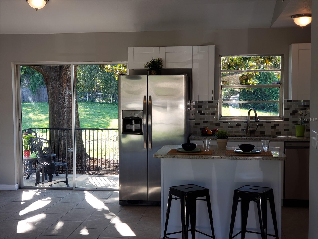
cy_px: 120
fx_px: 478
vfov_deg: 28.0
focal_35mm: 52
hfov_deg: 36.8
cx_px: 159
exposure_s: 1/60
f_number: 2.4
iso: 32
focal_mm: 6
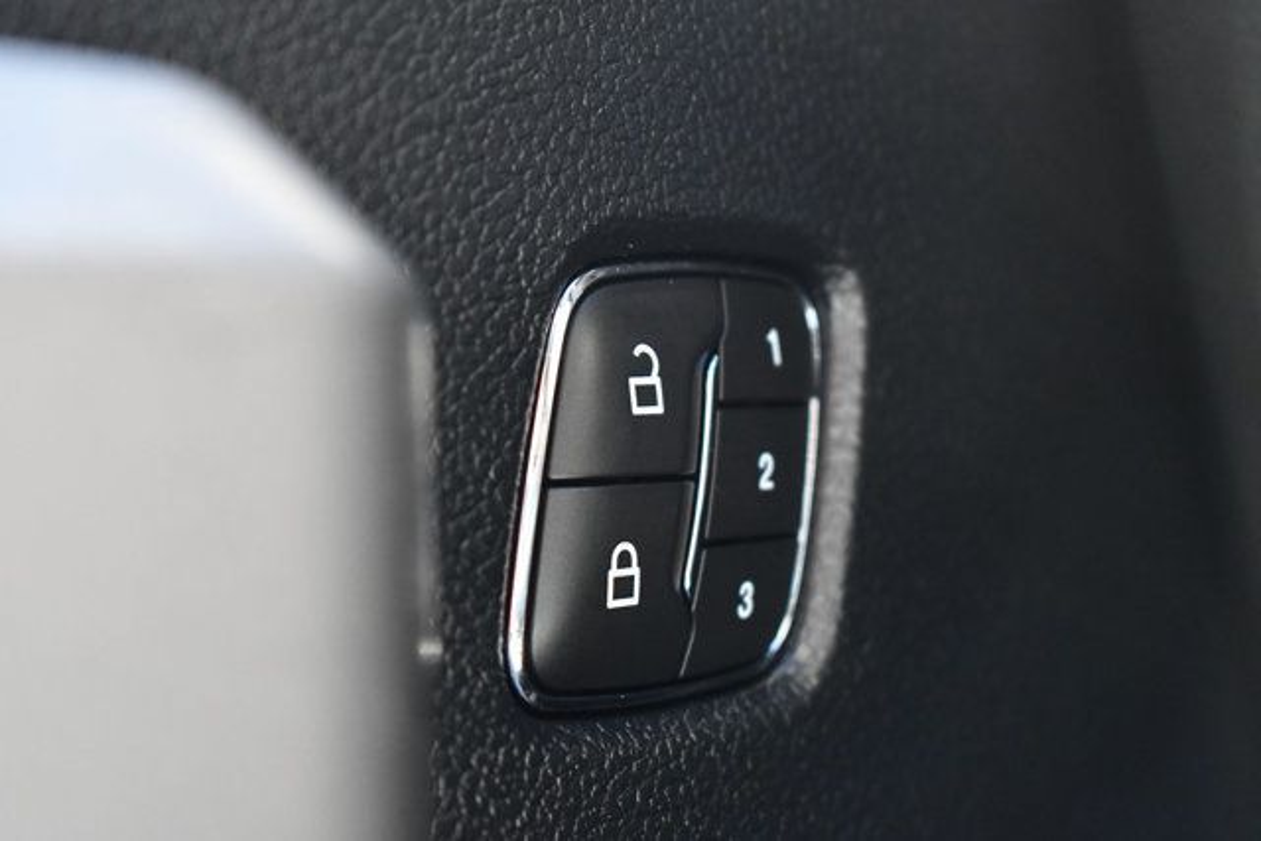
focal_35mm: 82
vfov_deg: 16.7
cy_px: 420
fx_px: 2873
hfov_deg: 24.8
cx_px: 630
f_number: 5.6
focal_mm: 55
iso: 2800
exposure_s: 1/125
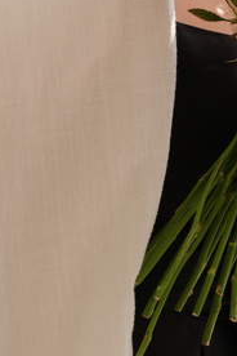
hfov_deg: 3.0
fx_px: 4503
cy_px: 76
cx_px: 231
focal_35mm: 456
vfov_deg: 4.5
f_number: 2.8
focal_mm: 116
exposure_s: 1/400
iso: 100
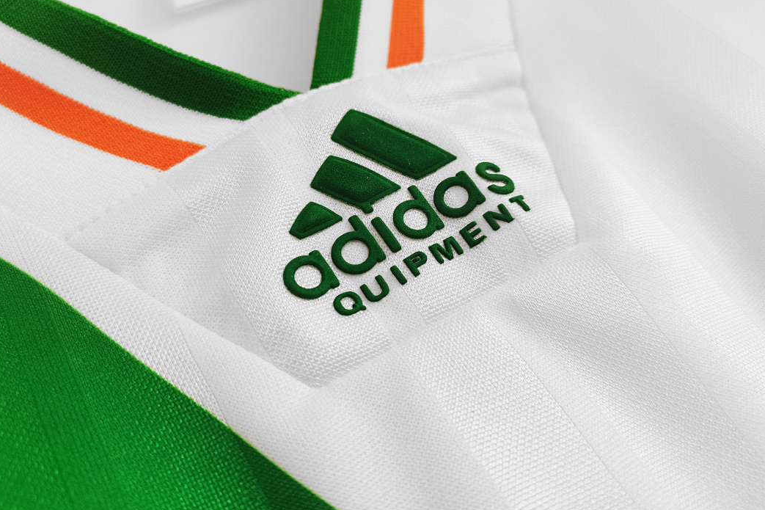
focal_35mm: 28
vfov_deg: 46.2
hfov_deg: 65.5
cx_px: 388
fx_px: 595
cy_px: 216
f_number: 1.8
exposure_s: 1/100
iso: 160
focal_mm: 5.58
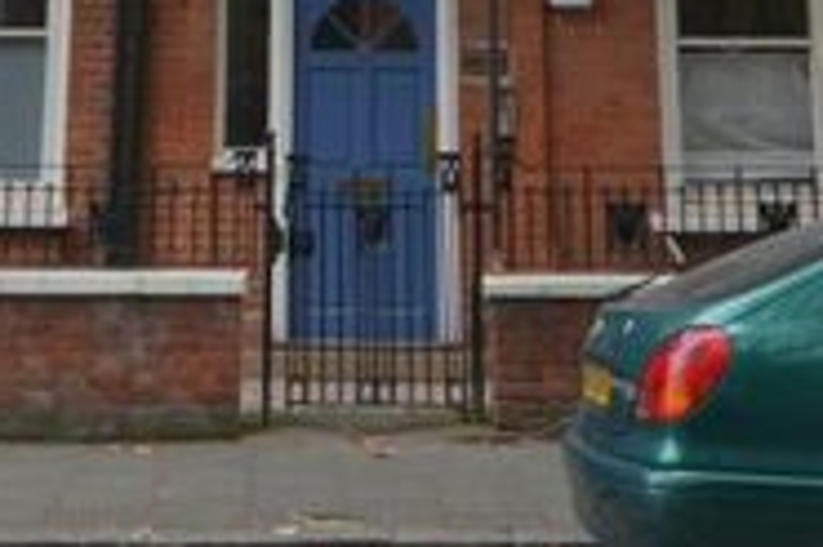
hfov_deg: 29.6
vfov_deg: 17.3
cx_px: 320
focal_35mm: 68
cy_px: -351
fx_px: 1553
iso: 400
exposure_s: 1/125
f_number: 5.6
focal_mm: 12
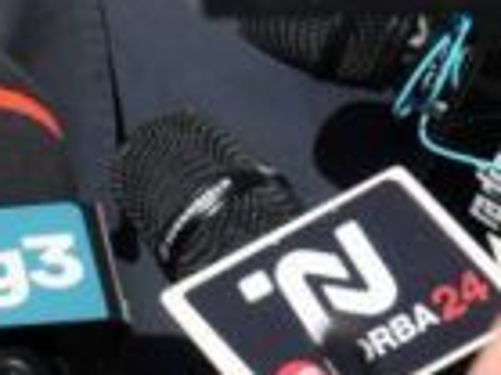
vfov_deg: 2.6
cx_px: -292
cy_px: -222
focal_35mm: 577
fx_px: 8344
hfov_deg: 3.4
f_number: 13
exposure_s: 1/200
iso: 250
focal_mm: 120
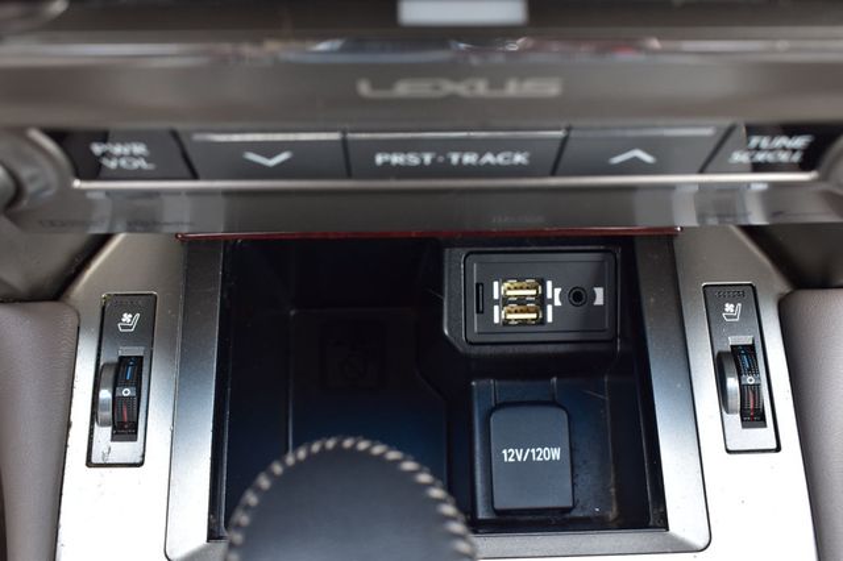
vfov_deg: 35.5
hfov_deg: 51.3
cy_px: 280
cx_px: 422
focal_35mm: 38
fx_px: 878
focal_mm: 25
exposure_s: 1/40
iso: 400
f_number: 7.1
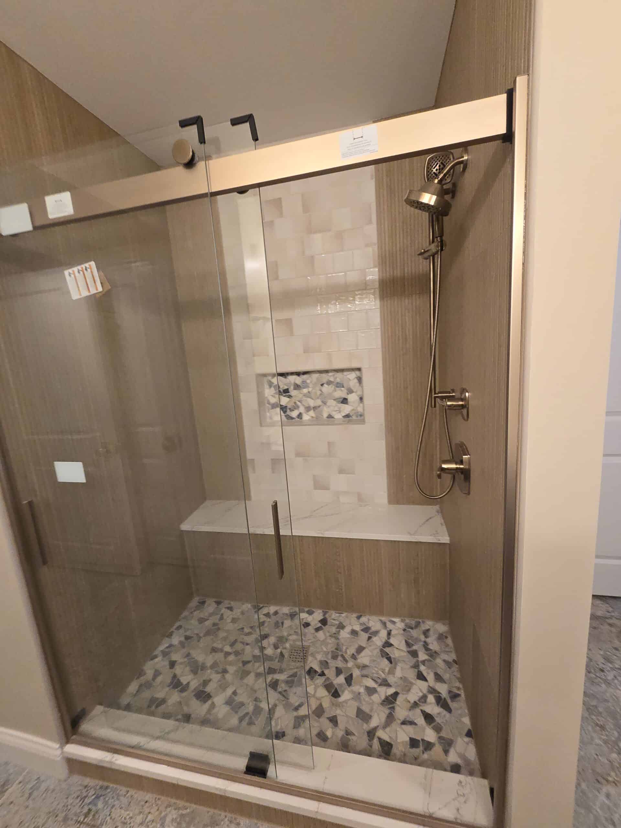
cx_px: 310
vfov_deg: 106.2
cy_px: 414
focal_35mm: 13
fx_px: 311
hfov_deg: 89.9
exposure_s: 1/60
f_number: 2.2
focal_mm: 2.2
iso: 250
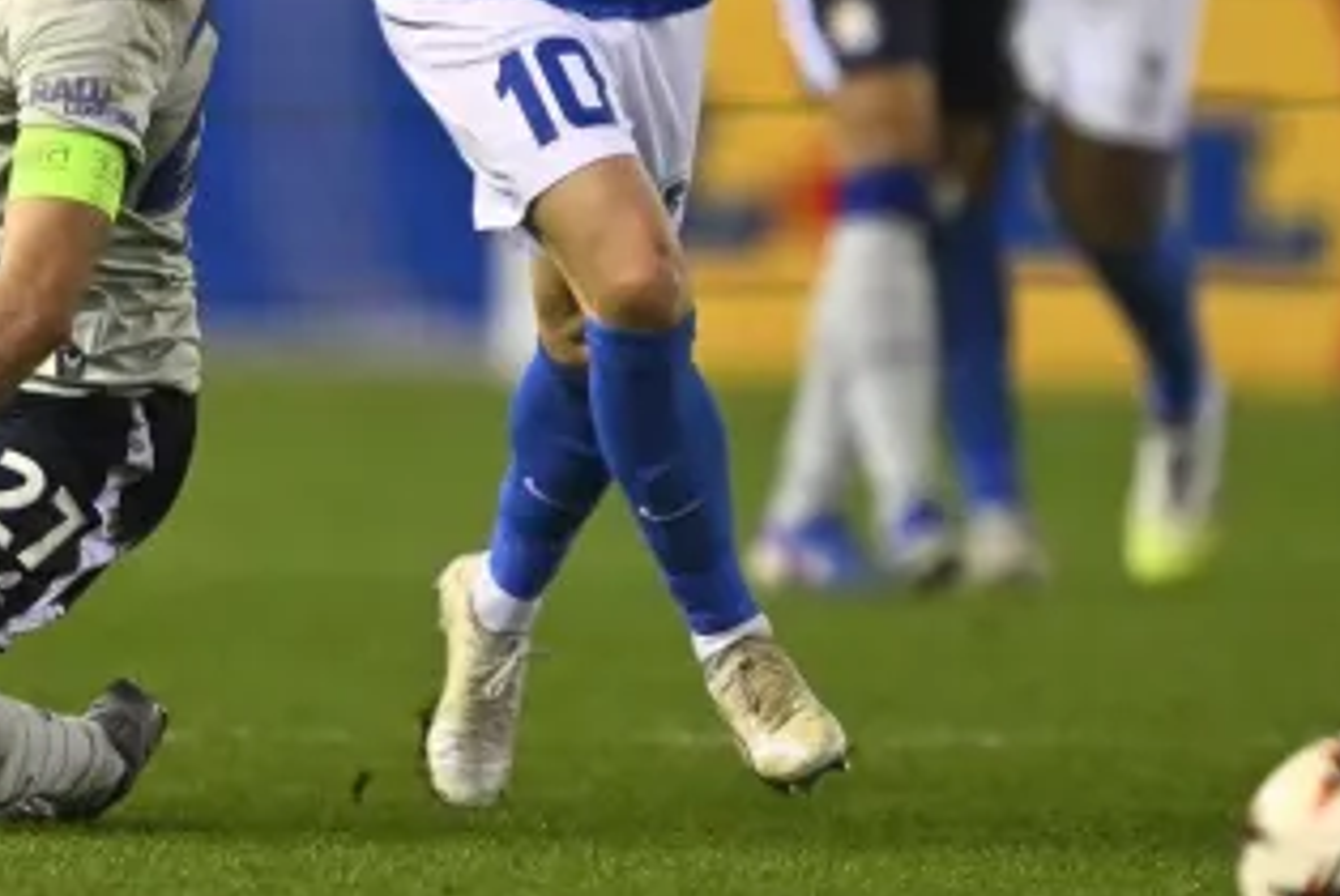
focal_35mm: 967
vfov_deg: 1.4
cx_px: 551
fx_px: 36026
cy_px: 45
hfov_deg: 2.1
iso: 1000
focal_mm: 400
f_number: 2.8
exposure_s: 1/1250
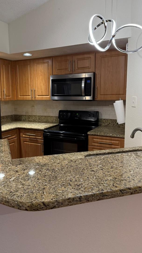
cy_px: 121
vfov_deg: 66.0
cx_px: 56
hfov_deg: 40.0
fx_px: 194
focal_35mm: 29
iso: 200
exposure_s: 1/138
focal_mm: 6.76
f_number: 1.78
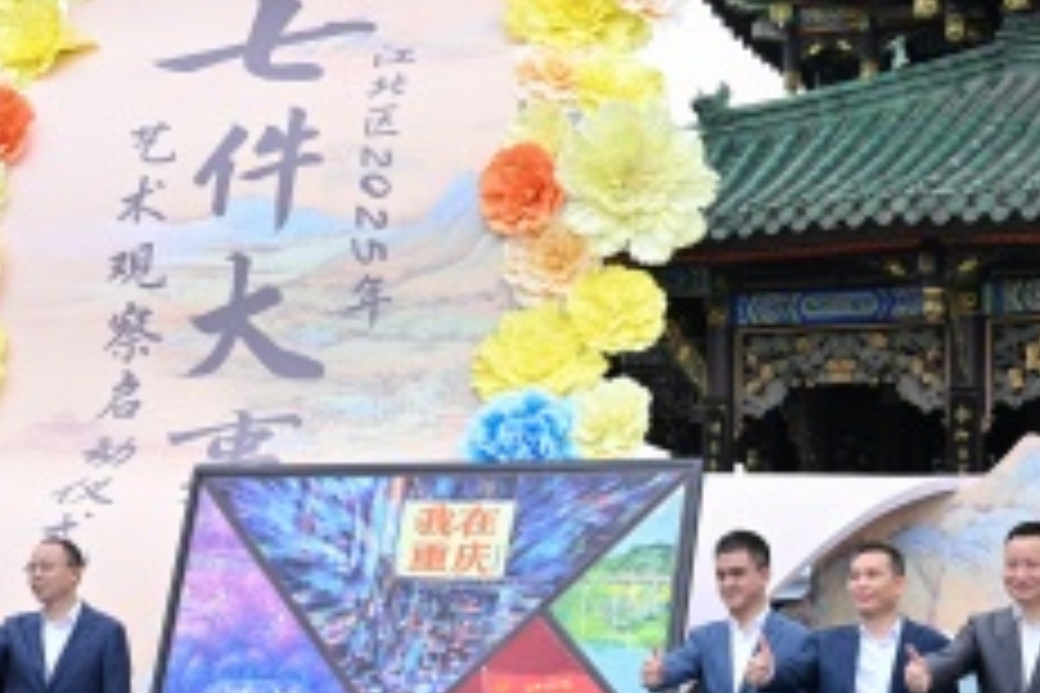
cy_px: 396
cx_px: 770
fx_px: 2291
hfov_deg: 25.3
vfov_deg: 17.2
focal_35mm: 79
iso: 100
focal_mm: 30.5
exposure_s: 1/200
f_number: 5.6
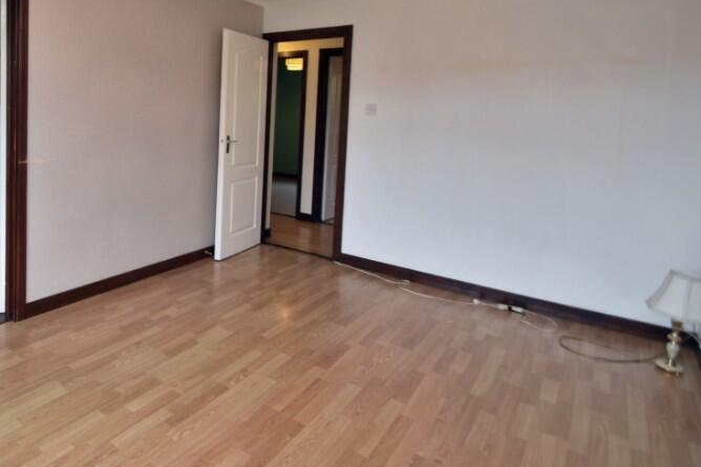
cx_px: 185
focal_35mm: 23
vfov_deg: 53.0
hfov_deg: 71.5
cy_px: 125
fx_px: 448
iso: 100
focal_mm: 10
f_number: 4.5
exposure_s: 1/60
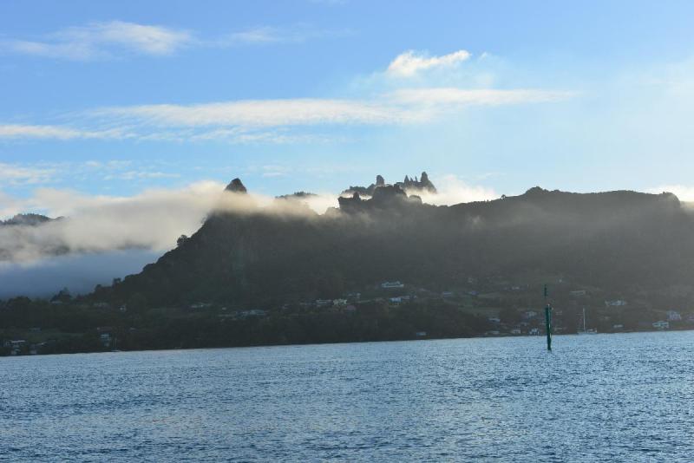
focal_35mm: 70
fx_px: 1350
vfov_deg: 19.5
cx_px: 347
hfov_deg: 28.8
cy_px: 232
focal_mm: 70
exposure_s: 1/500
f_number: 11
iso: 250
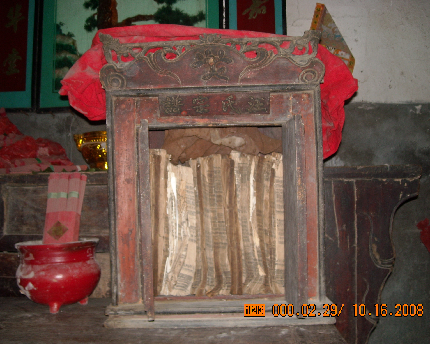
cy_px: 172
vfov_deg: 40.1
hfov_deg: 49.1
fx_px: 471
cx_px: 210
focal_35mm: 37
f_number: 2.8
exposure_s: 1/60
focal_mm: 5.7
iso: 100
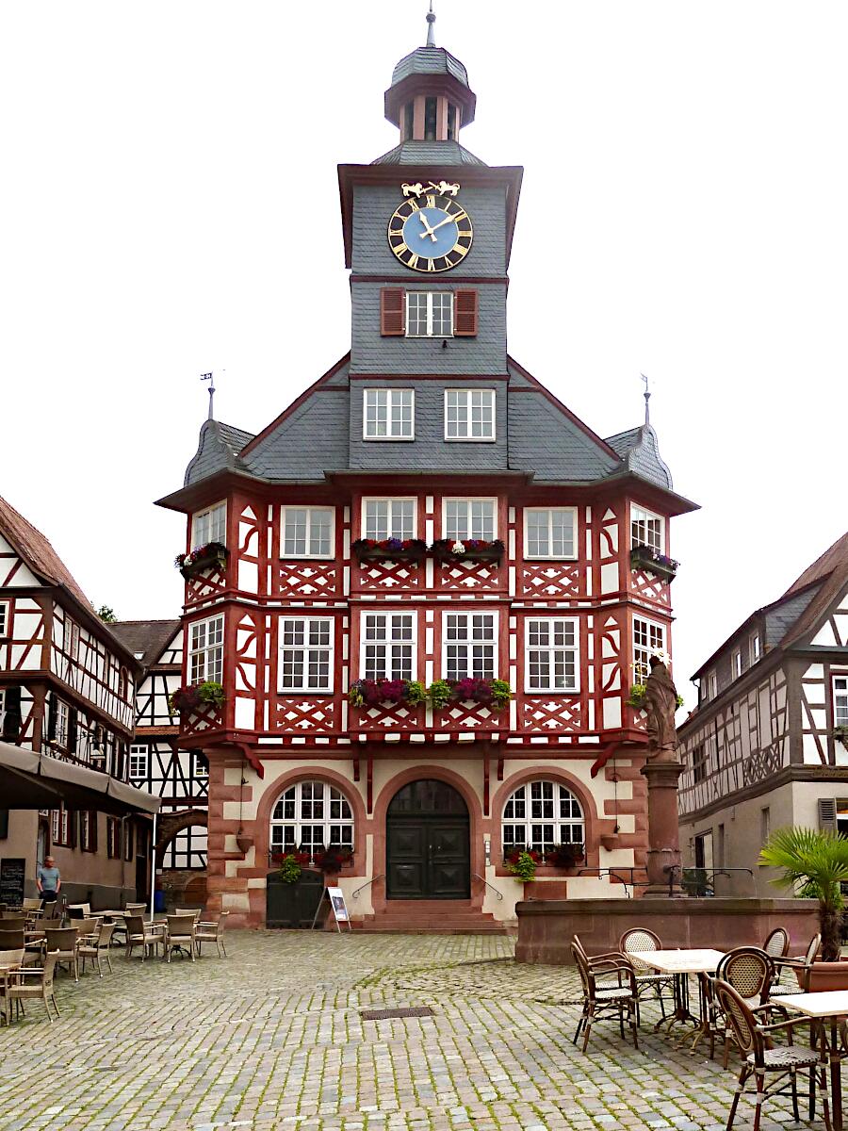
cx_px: 424
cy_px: 566
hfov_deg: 54.9
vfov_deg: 69.4
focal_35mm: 25
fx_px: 817
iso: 80
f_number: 4
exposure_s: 1/250
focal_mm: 4.1
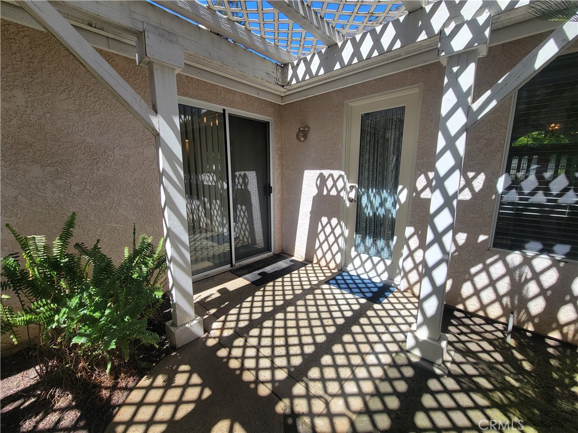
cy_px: 216
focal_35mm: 13
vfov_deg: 89.9
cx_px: 289
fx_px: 217
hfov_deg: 106.2
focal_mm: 2.2
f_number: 2.2
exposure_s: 1/673
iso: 50
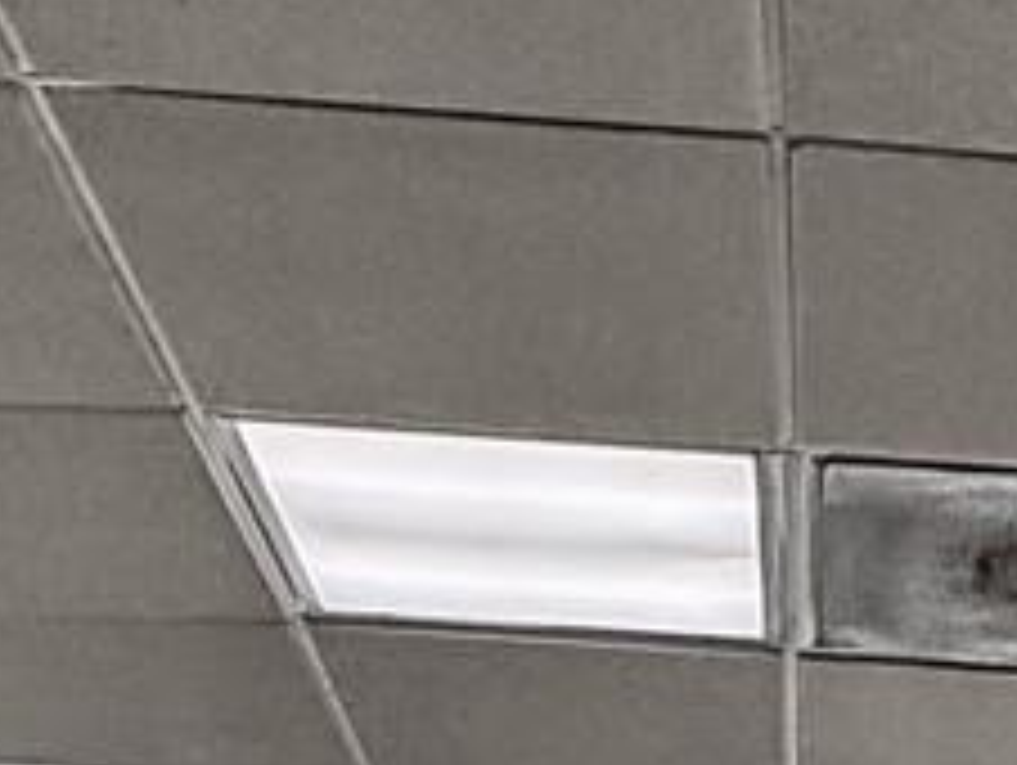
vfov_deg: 13.0
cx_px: 1188
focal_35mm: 99
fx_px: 2912
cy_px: 1530
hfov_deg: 18.8
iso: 64
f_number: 2.2
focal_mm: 2.22
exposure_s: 1/210
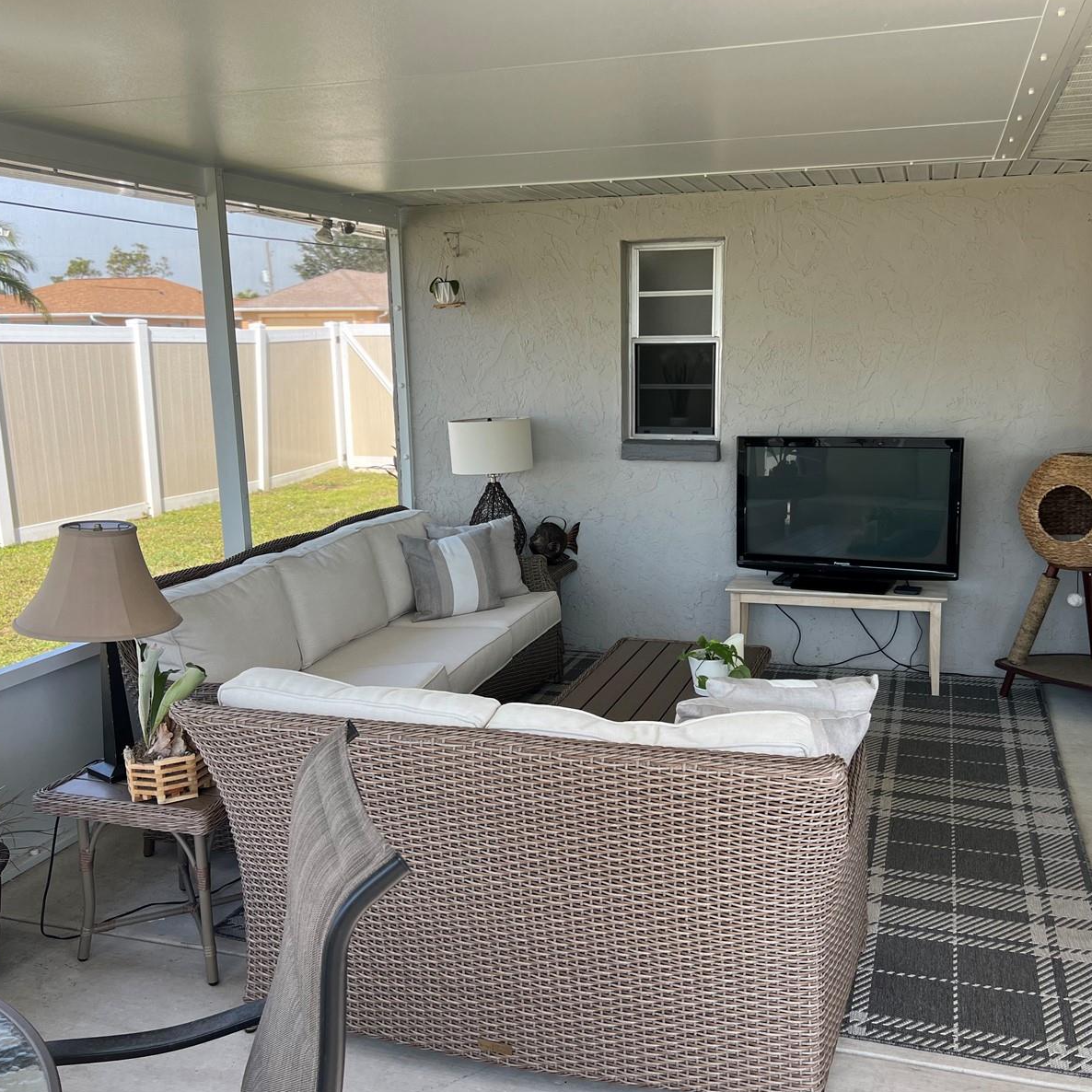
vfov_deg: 52.5
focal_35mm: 31
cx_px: 593
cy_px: 544
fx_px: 1106
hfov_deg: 52.5
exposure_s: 1/385
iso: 50
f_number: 1.5
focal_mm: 5.7
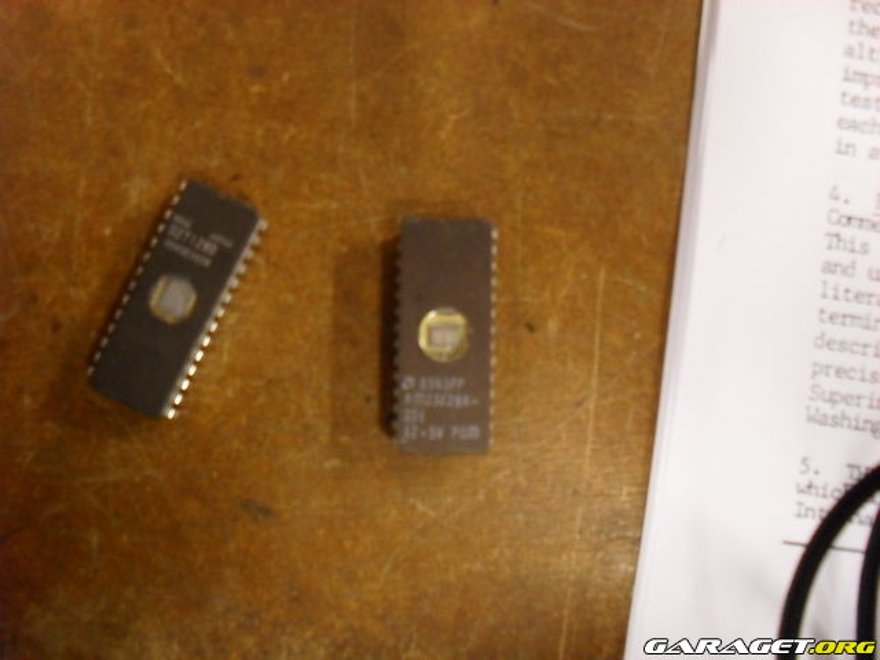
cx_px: 440
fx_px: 890
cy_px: 330
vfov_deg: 40.7
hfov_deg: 52.6
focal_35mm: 35
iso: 400
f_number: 3.2
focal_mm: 6.3
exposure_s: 1/15
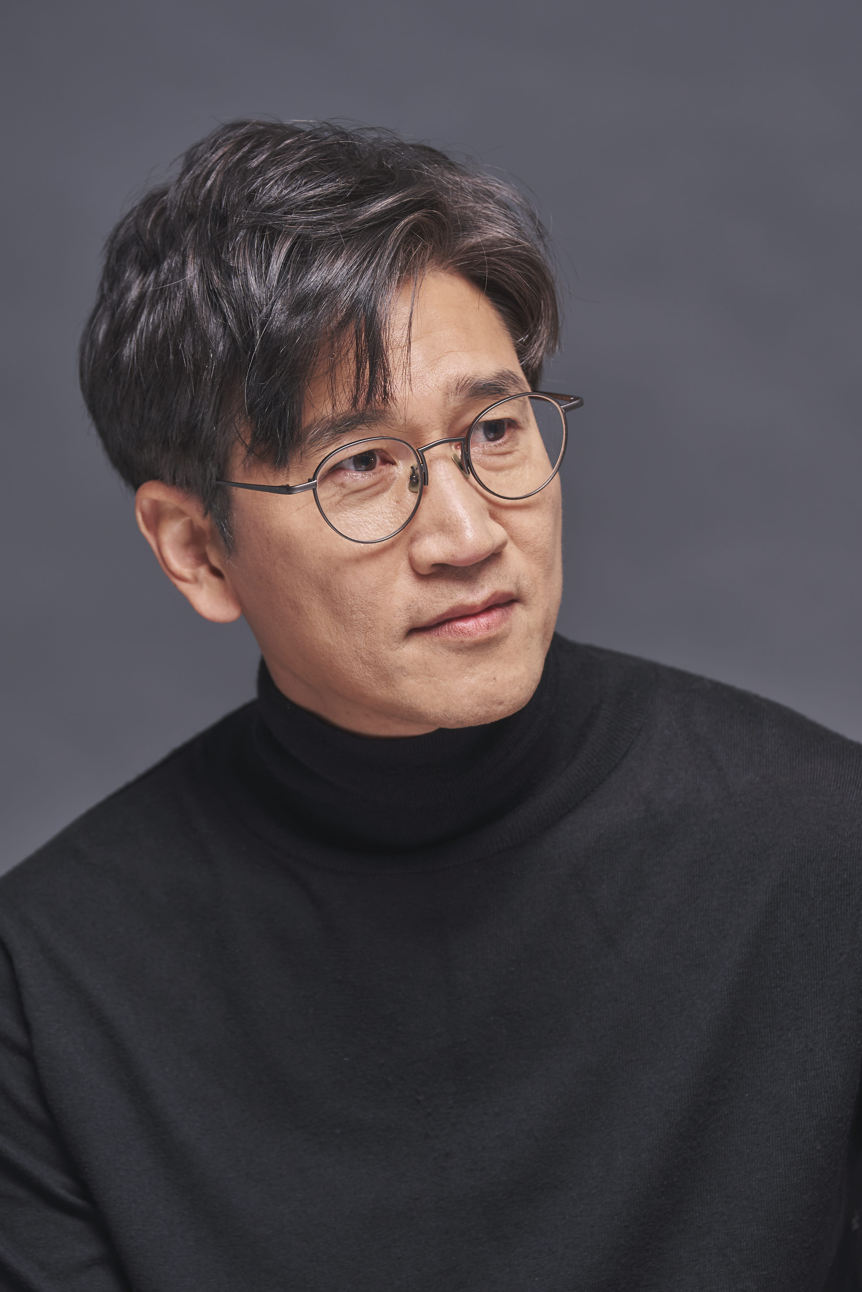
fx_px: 7897
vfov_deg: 9.4
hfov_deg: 6.2
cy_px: 646
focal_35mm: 220
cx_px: 431
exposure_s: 1/125
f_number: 4
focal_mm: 147
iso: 100
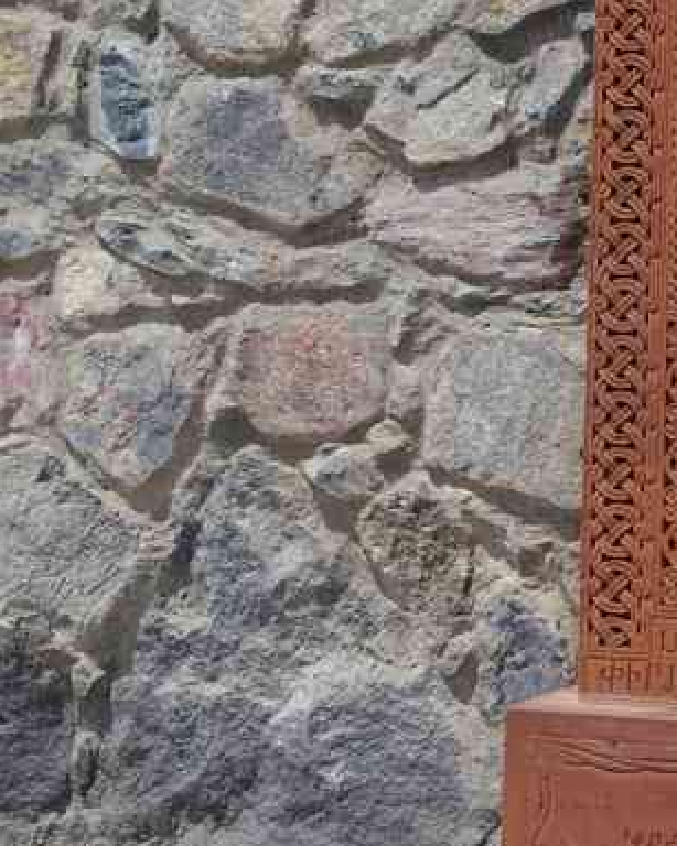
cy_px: 288
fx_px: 2631
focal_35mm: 105
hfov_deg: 14.4
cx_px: 730
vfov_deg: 18.2
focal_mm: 29.4
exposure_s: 1/100
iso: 200
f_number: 11
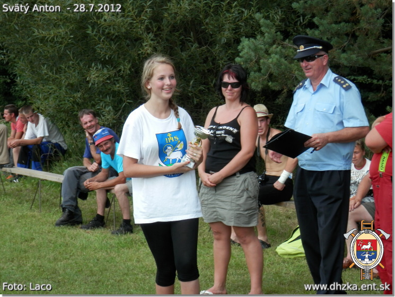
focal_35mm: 106
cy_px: 148
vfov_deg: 14.0
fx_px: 1211
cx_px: 198
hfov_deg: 18.5
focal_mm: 19
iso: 80
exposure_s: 1/160
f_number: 5
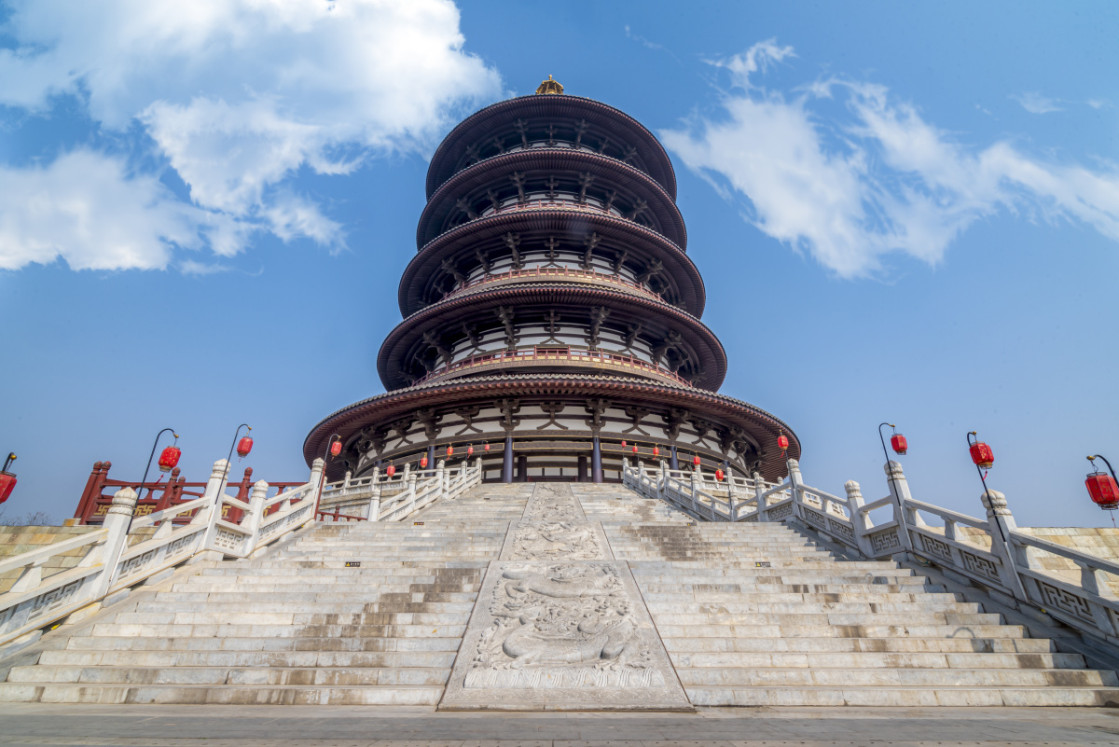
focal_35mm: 16
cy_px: 374
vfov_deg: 73.8
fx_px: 497
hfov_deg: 96.7
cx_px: 560
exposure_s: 1/100
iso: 160
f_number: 18
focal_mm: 16
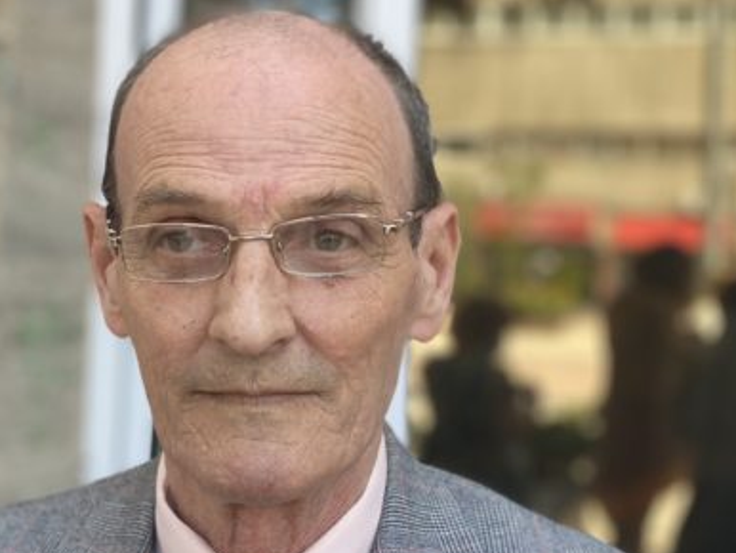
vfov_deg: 14.5
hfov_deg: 19.4
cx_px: 303
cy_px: 474
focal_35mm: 101
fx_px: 2149
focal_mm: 6
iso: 20
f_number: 2
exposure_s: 1/168
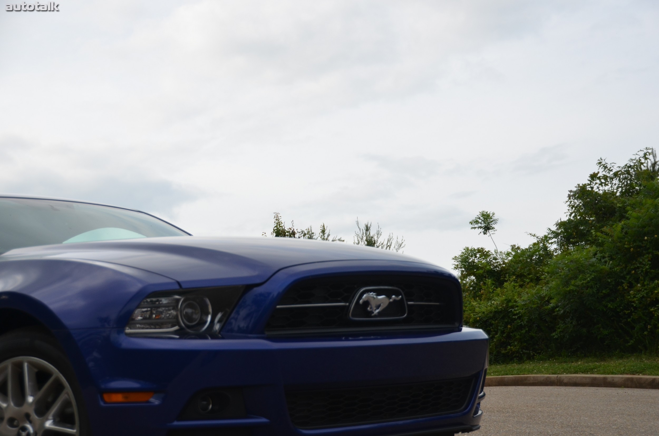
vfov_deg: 20.5
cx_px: 330
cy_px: 218
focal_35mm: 66
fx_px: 1206
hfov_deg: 30.6
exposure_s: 1/1250
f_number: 5
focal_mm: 44
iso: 400
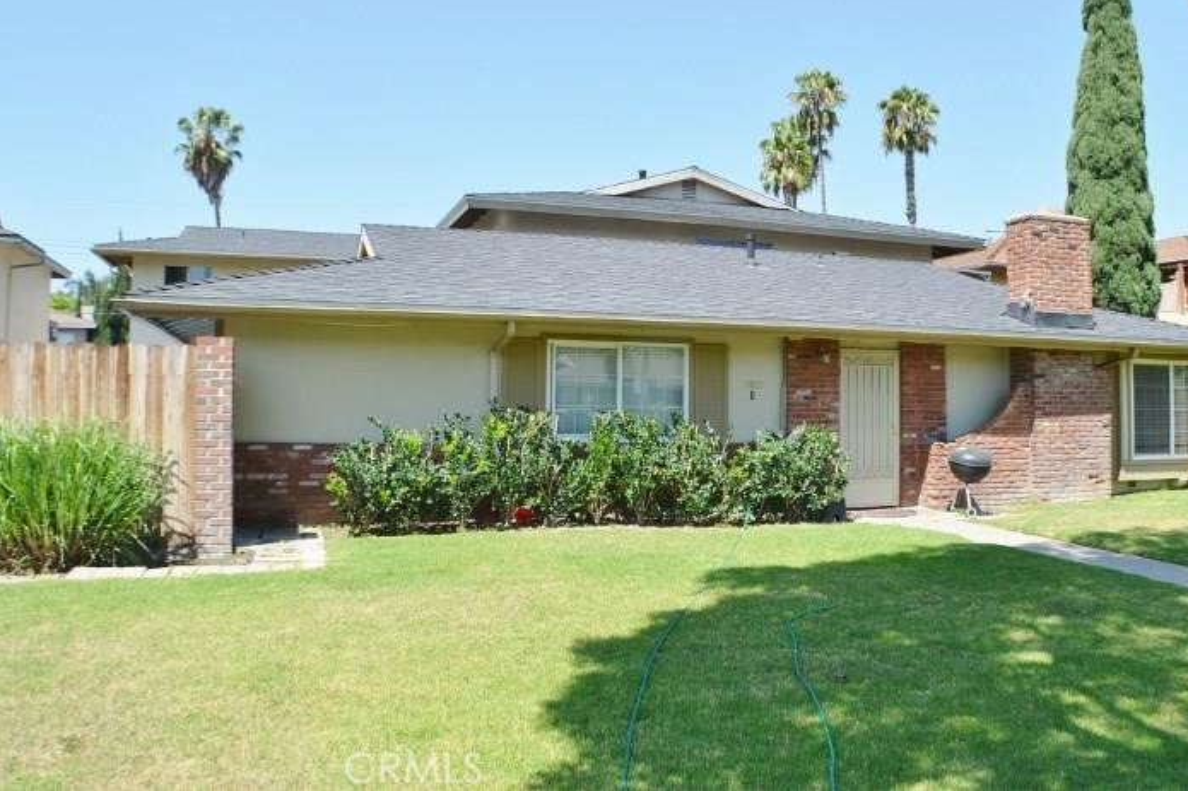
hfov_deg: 50.6
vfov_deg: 35.0
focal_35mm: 38
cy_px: 337
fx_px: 1254
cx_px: 655
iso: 100
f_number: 7.1
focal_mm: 22
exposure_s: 1/200
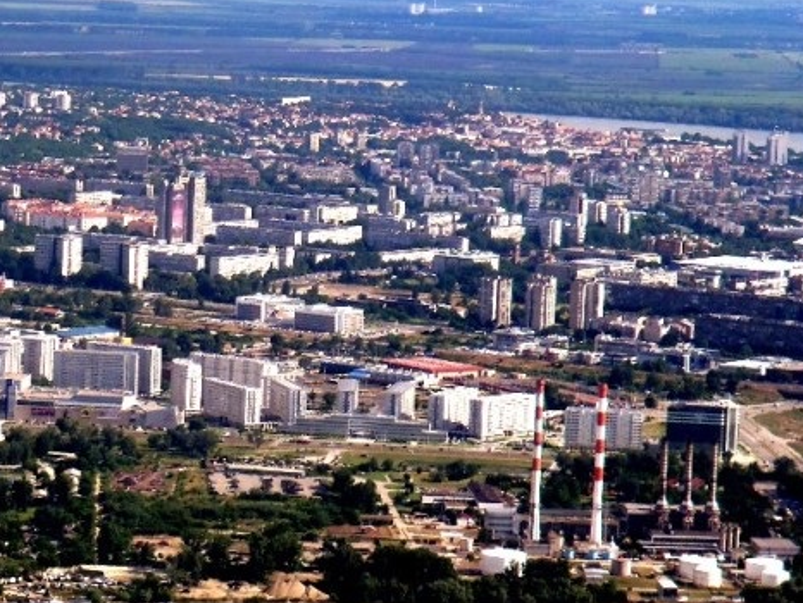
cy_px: 300
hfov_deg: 11.2
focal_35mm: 175
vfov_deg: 8.5
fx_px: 4062
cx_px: 134
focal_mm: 18.2
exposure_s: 1/250
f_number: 5.1
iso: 80
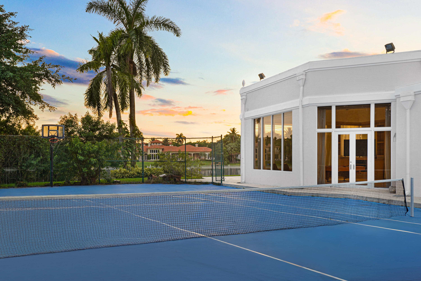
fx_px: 409
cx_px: 210
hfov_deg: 54.4
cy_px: 140
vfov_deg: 37.9
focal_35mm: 35
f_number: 8
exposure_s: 1/13
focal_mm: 35
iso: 125
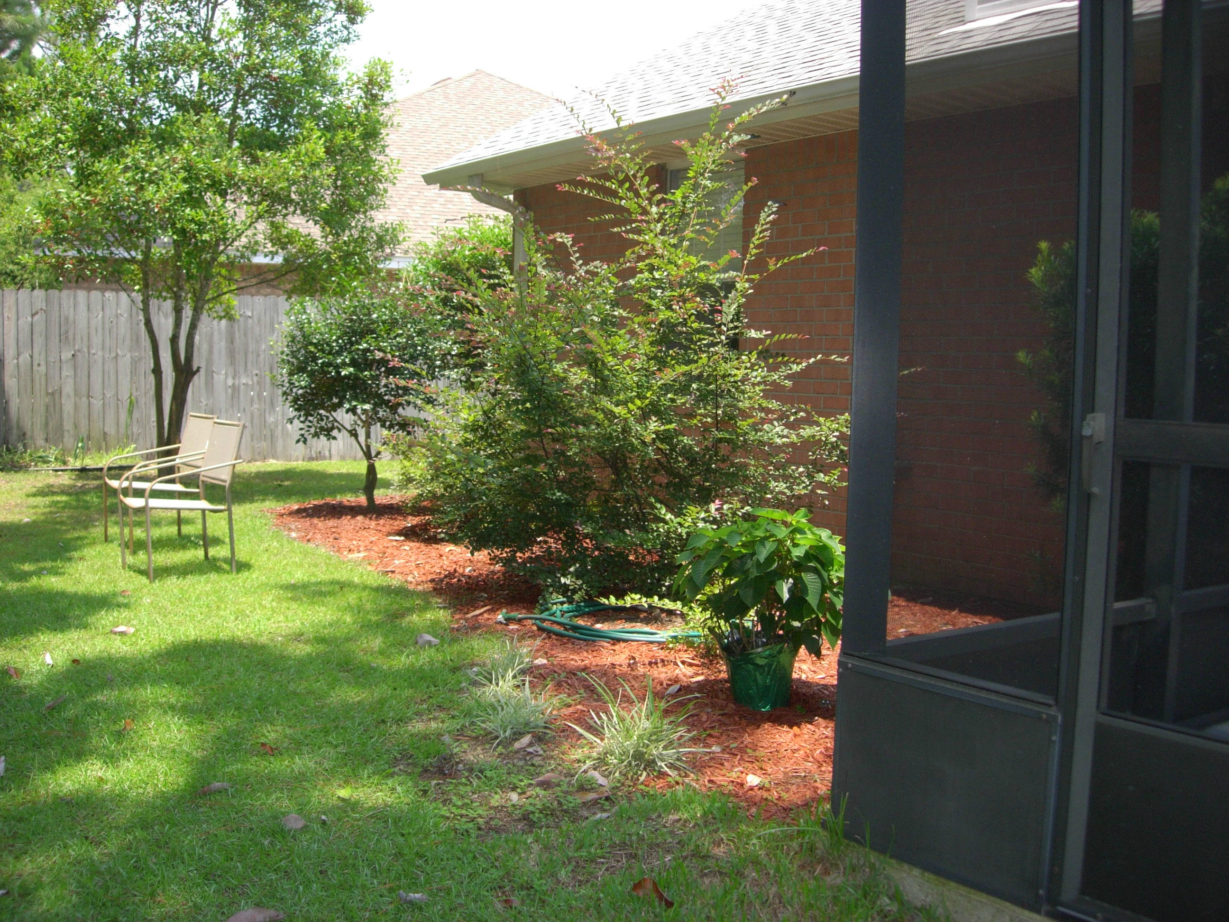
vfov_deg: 37.7
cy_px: 461
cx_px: 614
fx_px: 1349
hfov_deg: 49.0
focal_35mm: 38
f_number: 2.8
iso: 79
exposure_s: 1/483
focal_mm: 7.8
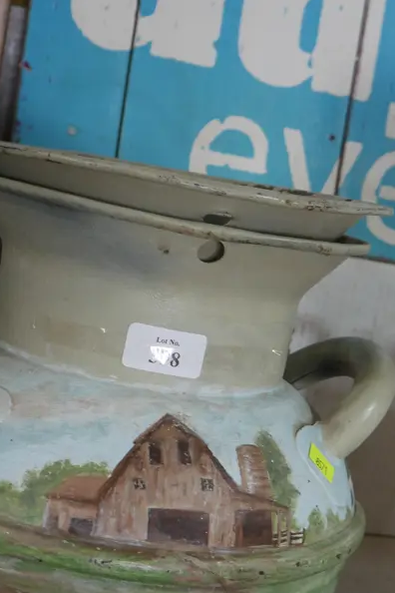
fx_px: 1004
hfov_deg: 22.3
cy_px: 431
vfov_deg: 32.4
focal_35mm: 61
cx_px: 184
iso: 400
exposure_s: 1/60
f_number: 4
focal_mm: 17
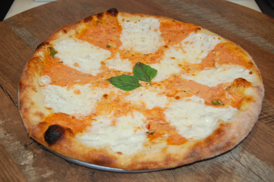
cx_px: 137
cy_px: 91
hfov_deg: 42.4
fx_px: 353
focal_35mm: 46
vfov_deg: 28.8
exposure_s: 1/60
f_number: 4.5
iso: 400
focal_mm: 31
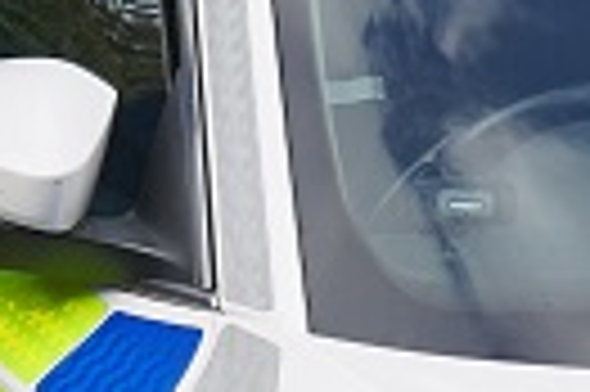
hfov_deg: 7.3
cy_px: 135
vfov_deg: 4.8
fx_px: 4632
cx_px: -5
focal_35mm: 283
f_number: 4.5
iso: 100
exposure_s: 1/400
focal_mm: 37
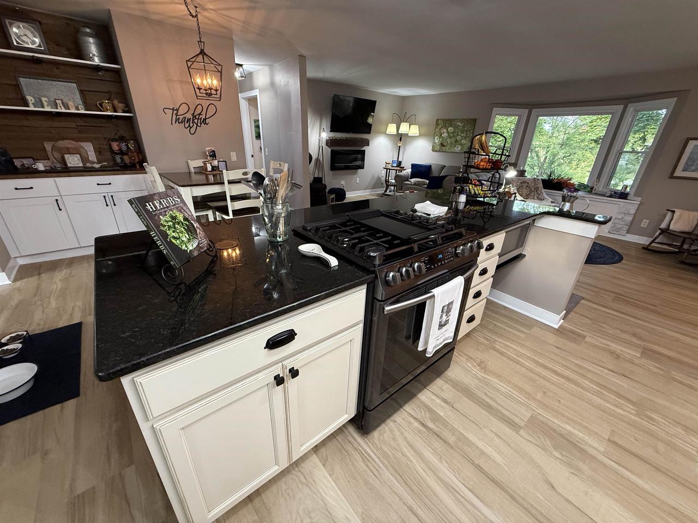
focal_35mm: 14
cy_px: 262
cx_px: 349
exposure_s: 1/60
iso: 400
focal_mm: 2.22
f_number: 2.2
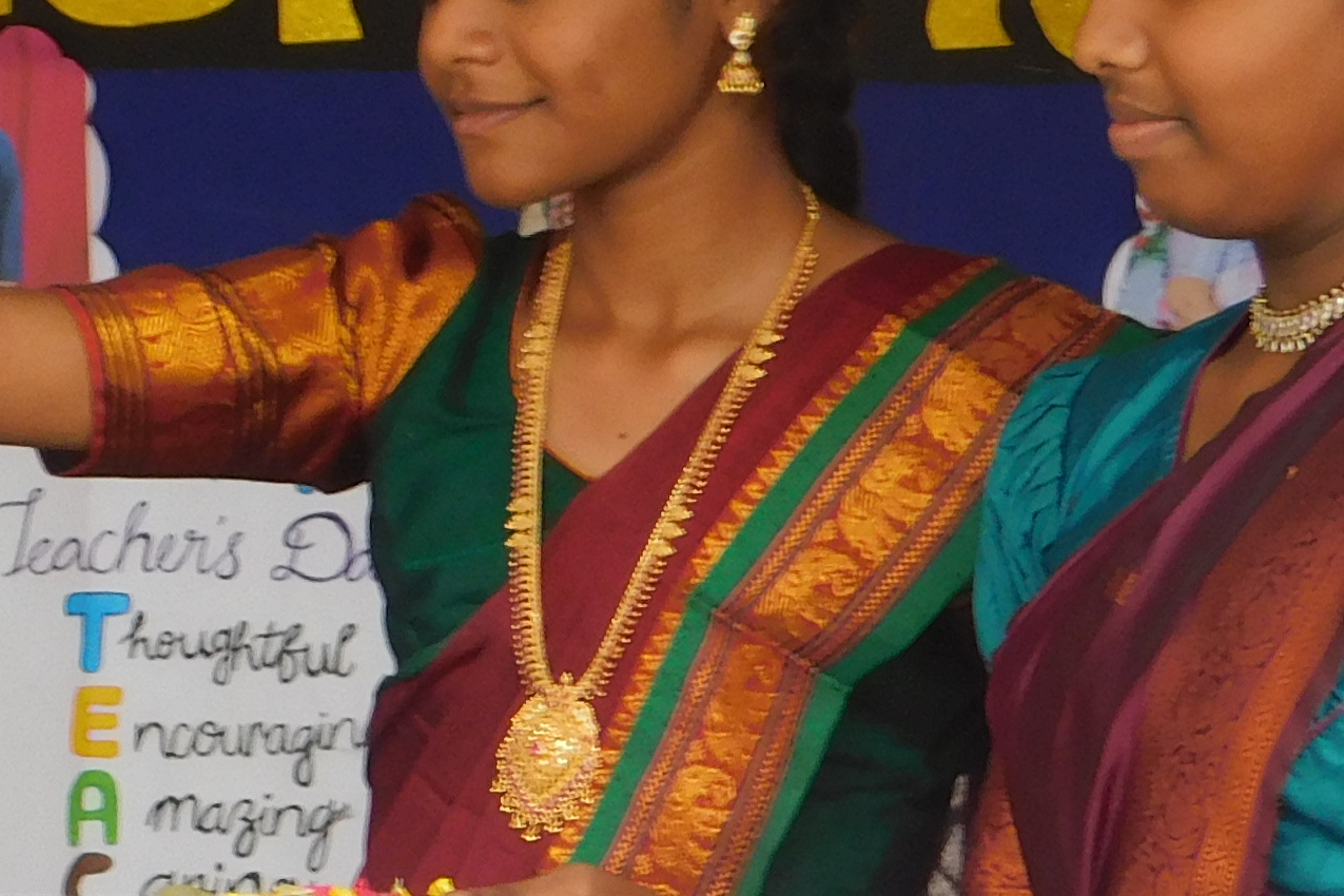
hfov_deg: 8.1
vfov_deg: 5.5
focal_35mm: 248
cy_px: 966
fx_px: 9258
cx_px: -904
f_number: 4.2
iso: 125
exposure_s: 1/80
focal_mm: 11.7
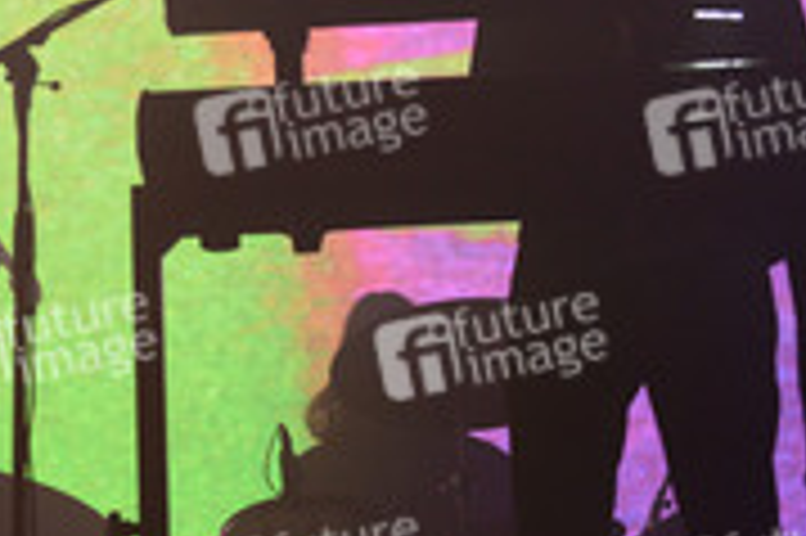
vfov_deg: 7.8
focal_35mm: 176
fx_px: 3937
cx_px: -79
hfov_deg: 11.5
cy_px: 234
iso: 3200
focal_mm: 70
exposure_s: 1/500
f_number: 2.8
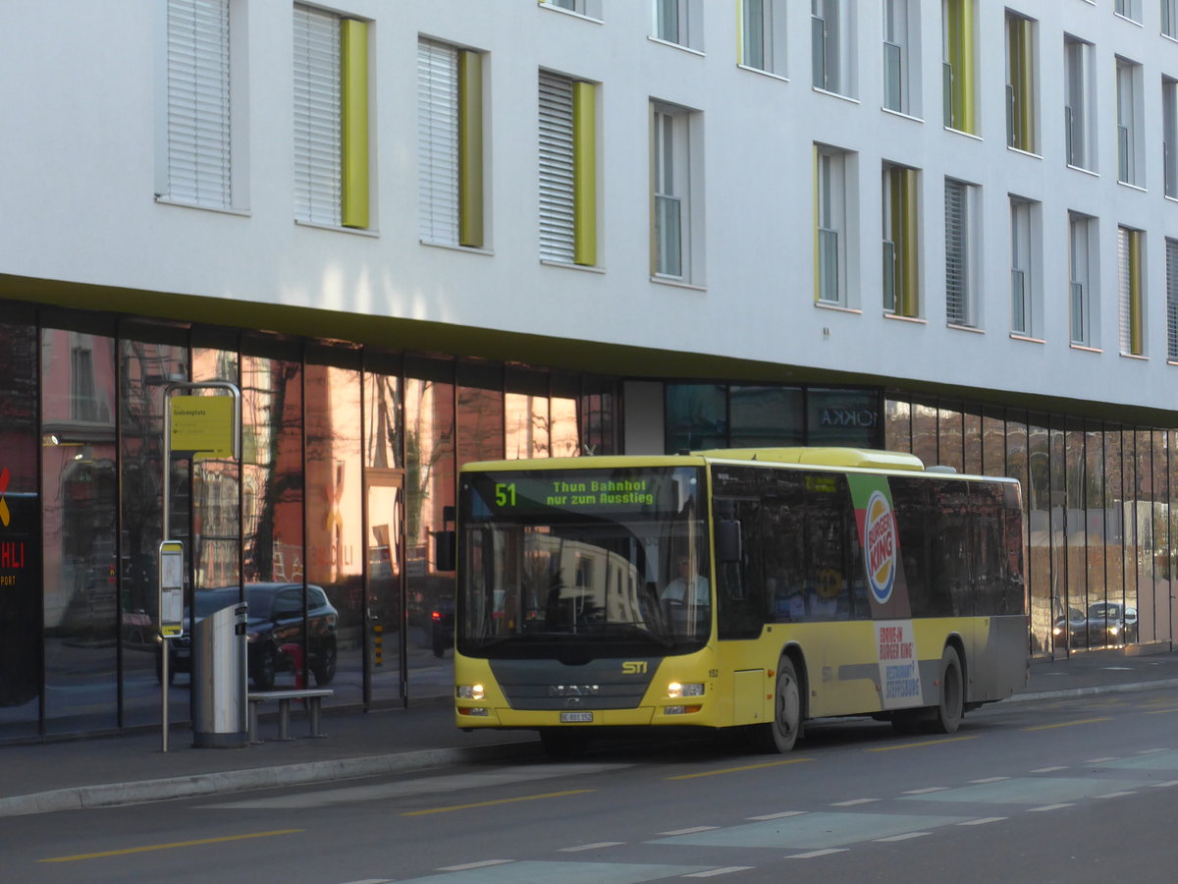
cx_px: 589
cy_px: 442
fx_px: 5071
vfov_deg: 10.0
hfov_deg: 13.3
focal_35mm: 149
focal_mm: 28.9
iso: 250
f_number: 5.5
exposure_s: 1/200
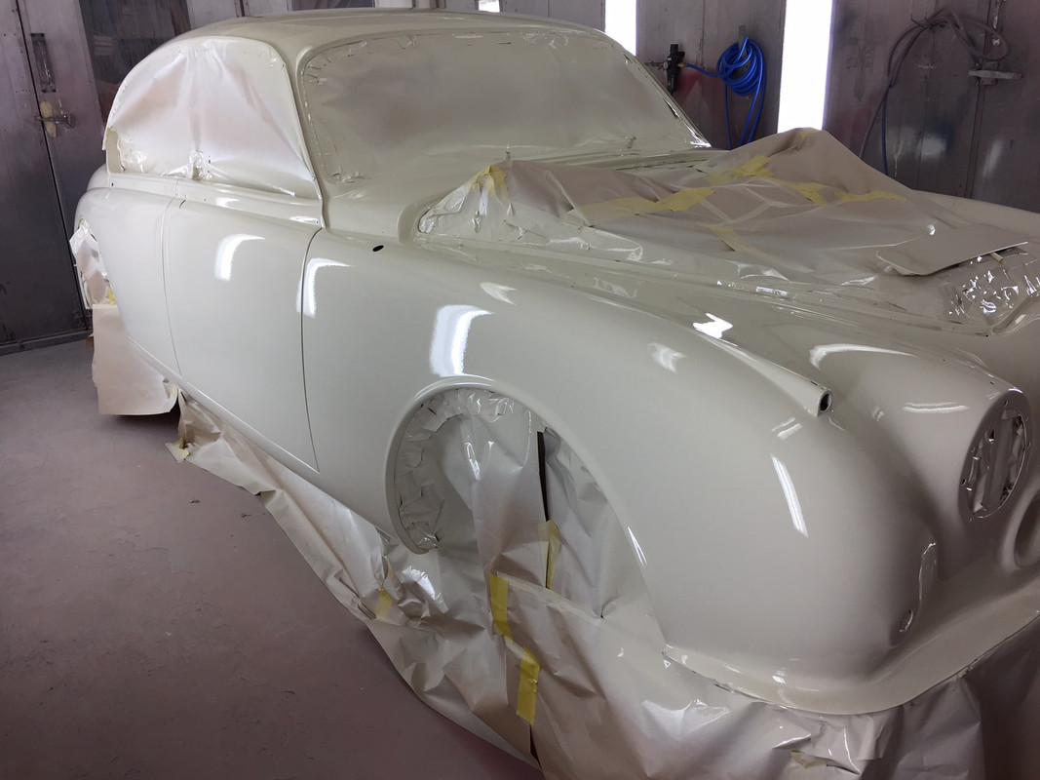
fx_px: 871
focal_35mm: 29
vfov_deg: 48.2
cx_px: 520
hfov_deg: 61.7
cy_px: 390
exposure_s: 1/50
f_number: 2.2
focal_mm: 4.15
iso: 32
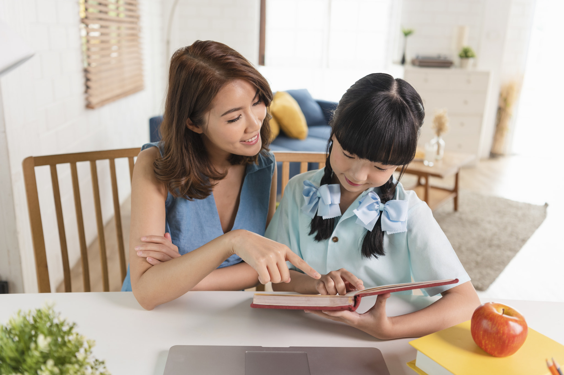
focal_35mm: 34
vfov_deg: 38.8
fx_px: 532
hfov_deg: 55.9
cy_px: 188
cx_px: 282
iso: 320
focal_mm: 34
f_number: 2.8
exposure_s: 1/160
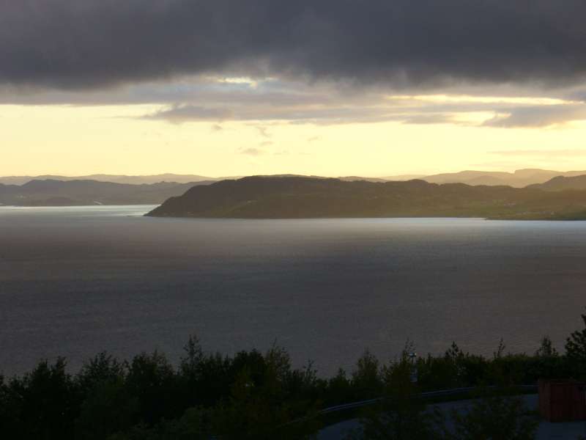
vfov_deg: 14.1
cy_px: 220
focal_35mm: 105
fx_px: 1778
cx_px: 293
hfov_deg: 18.7
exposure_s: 1/60
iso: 80
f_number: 5
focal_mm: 17.4
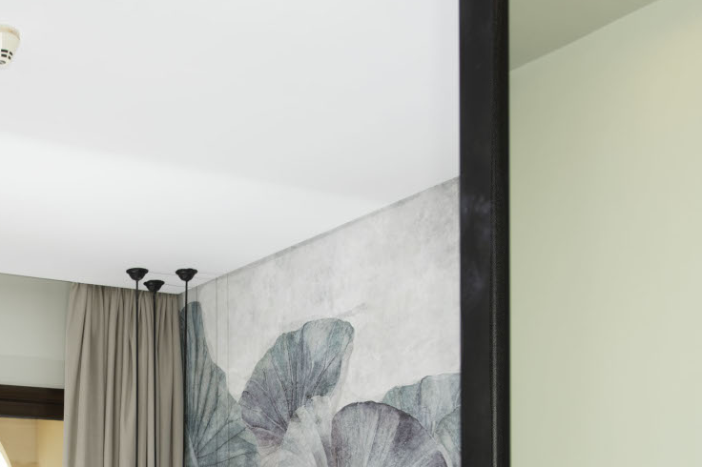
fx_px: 1111
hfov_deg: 33.1
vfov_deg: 22.1
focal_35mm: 57
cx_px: 62
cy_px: 547
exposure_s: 1/80
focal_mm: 22
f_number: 9
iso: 100
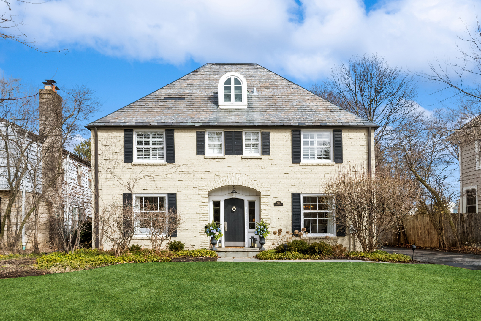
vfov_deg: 50.4
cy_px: 160
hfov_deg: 70.4
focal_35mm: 26
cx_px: 240
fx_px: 341
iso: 200
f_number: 9
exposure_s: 1/500
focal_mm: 17
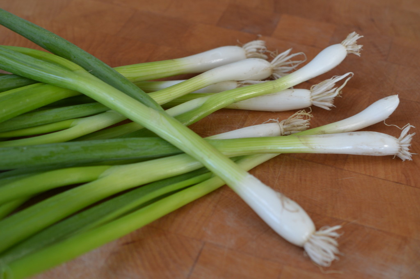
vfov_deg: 22.6
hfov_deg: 33.4
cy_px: 140
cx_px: 210
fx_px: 699
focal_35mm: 60
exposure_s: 1/100
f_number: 5
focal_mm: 40
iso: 400
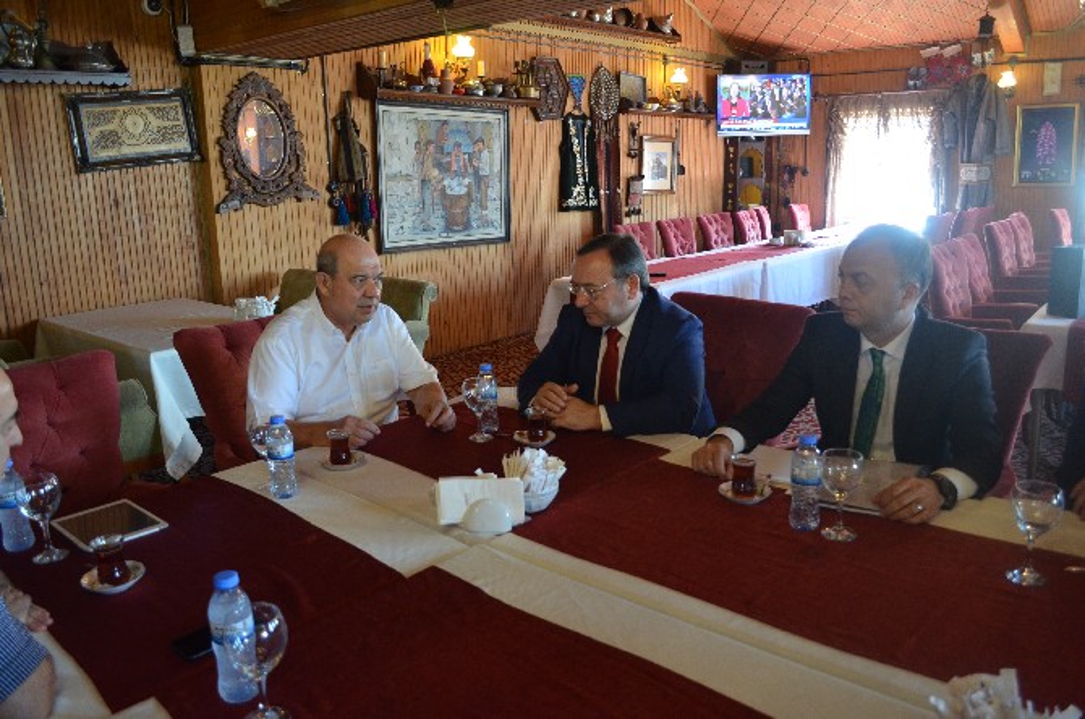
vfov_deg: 47.8
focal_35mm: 27
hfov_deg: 67.5
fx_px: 812
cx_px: 542
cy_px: 360
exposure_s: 1/40
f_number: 3.5
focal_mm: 18
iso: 800
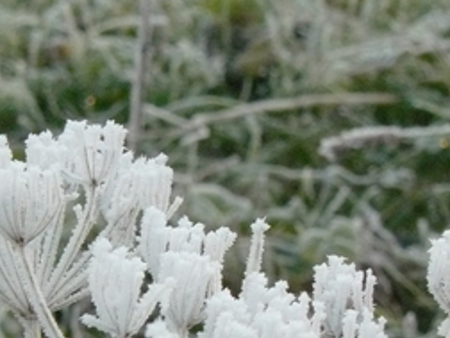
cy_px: 292
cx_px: 186
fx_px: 8970
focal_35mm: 690
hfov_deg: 2.9
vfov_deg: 2.2
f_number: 5.6
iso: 400
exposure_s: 1/250
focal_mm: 52.5
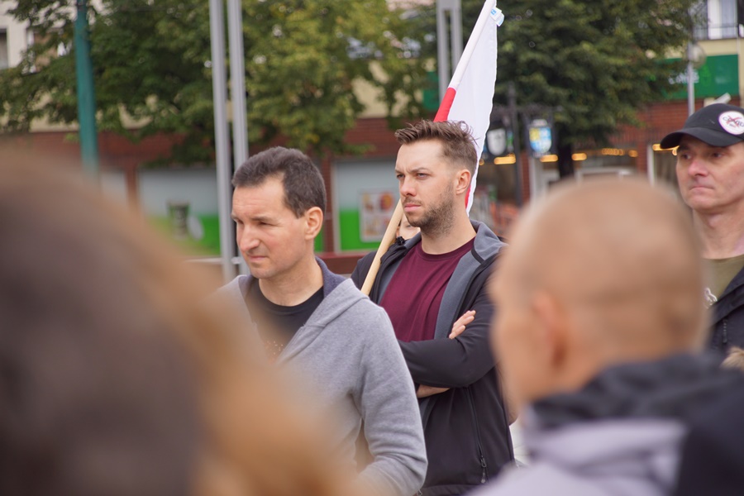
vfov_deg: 6.8
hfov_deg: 10.2
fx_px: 4185
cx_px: 372
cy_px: 248
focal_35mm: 202
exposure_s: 1/250
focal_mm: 135
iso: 250
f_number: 5.6
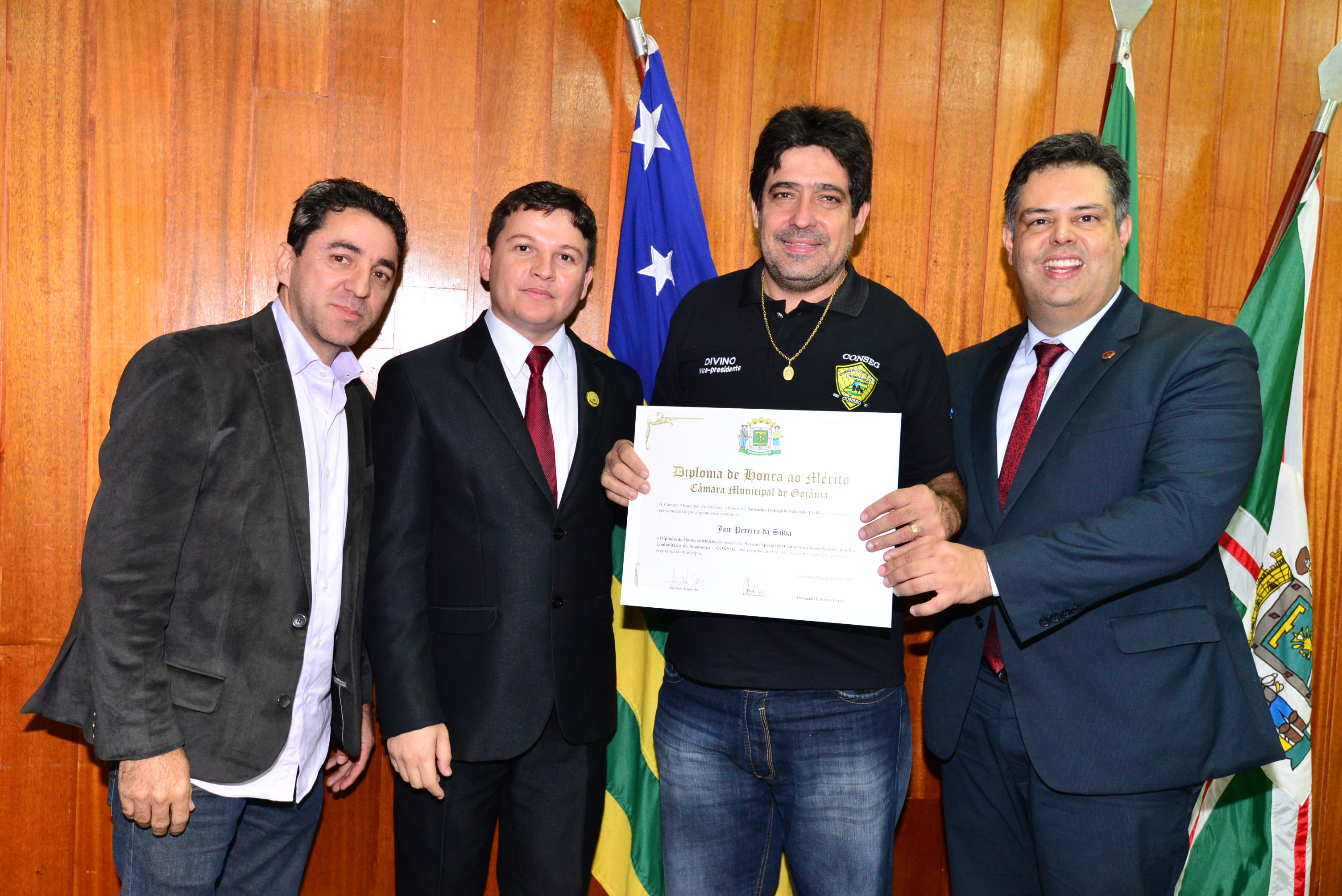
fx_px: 1156
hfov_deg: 60.3
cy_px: 448
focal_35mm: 31
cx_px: 671
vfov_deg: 42.4
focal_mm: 31
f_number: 5.6
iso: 2500
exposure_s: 1/125
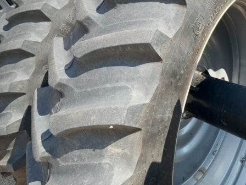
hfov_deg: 56.5
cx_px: 144
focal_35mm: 32
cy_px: 19
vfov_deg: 40.8
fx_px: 227
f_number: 2.2
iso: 40
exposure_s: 1/397
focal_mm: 2.22
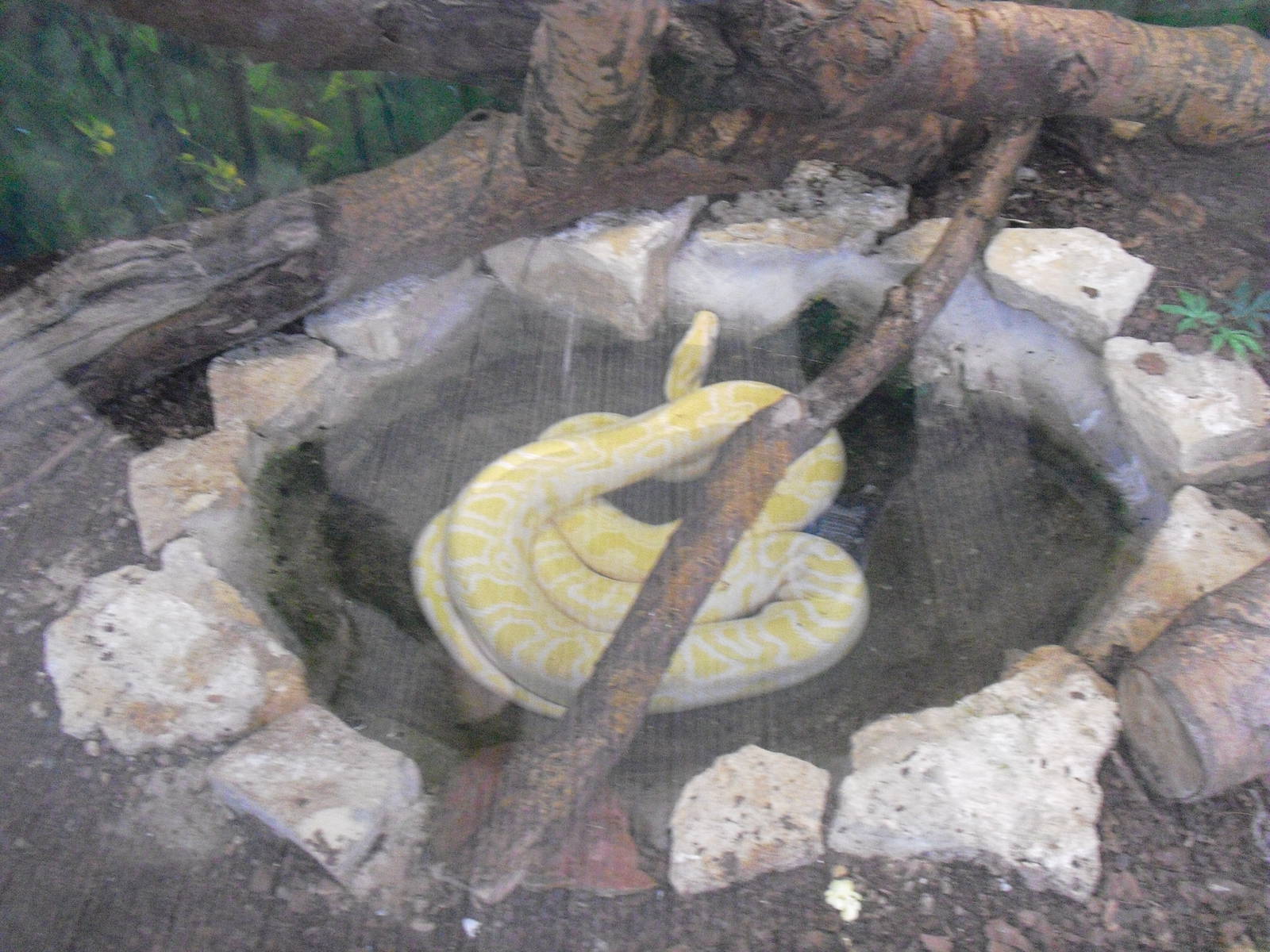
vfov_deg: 39.7
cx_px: 635
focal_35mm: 36
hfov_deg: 51.4
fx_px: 1321
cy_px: 476
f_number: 3.1
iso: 800
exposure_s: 1/60
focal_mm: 6.3
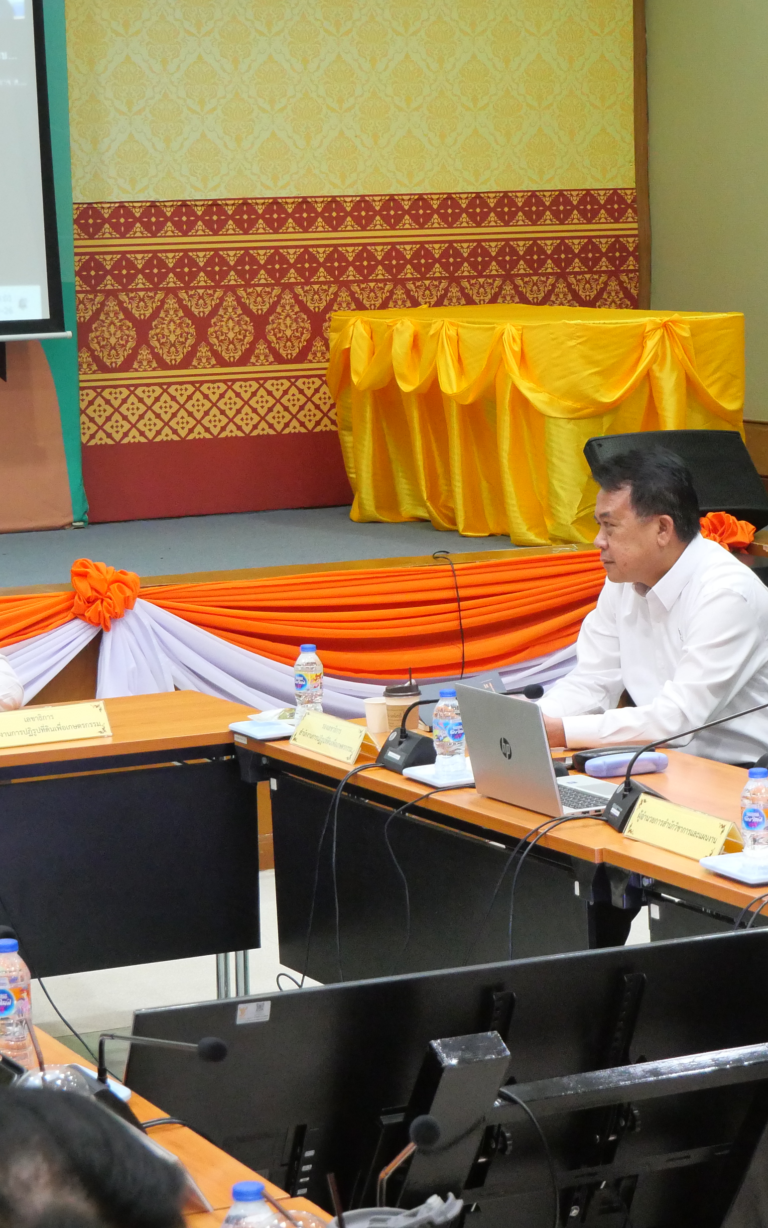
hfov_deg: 14.6
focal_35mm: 89
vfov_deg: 23.3
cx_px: 550
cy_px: 615
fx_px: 2980
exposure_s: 1/80
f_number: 4.7
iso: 3200
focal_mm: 28
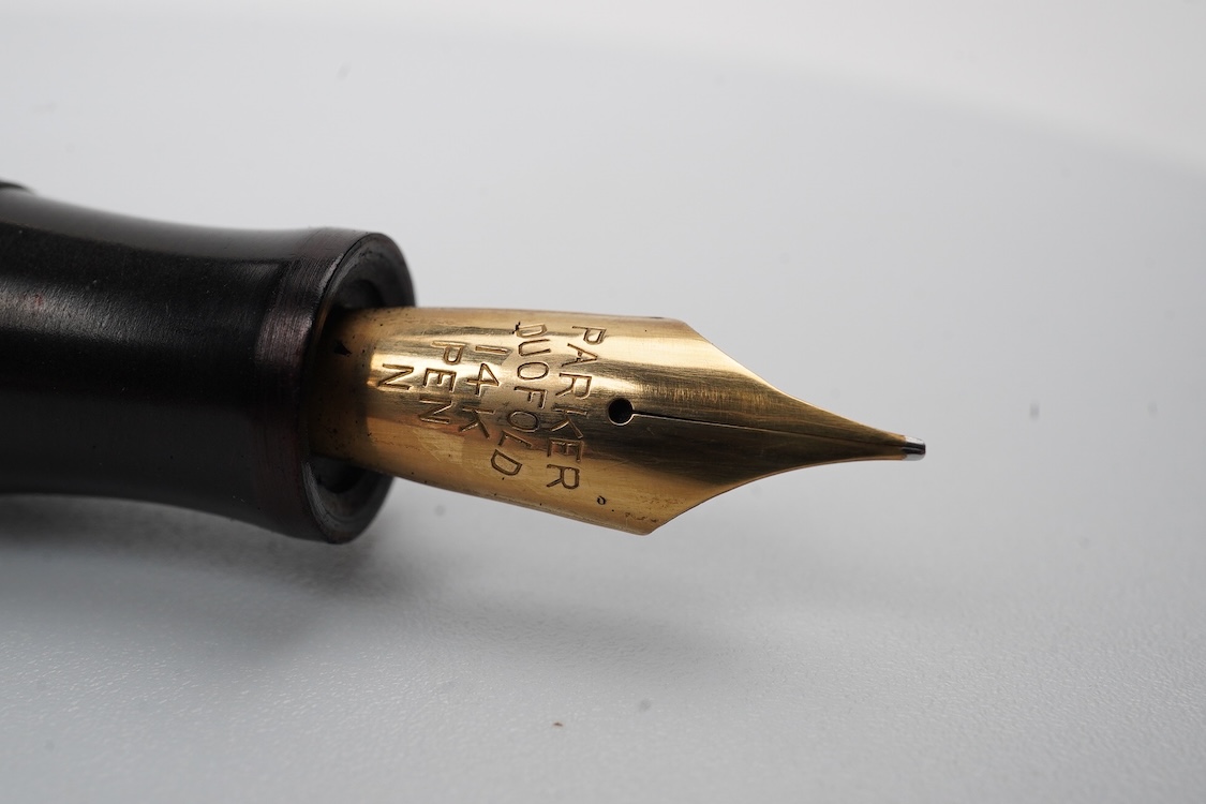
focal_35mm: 45
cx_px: 603
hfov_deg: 43.6
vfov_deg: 29.9
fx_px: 1507
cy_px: 402
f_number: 22
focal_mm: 30
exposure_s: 1/100
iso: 400
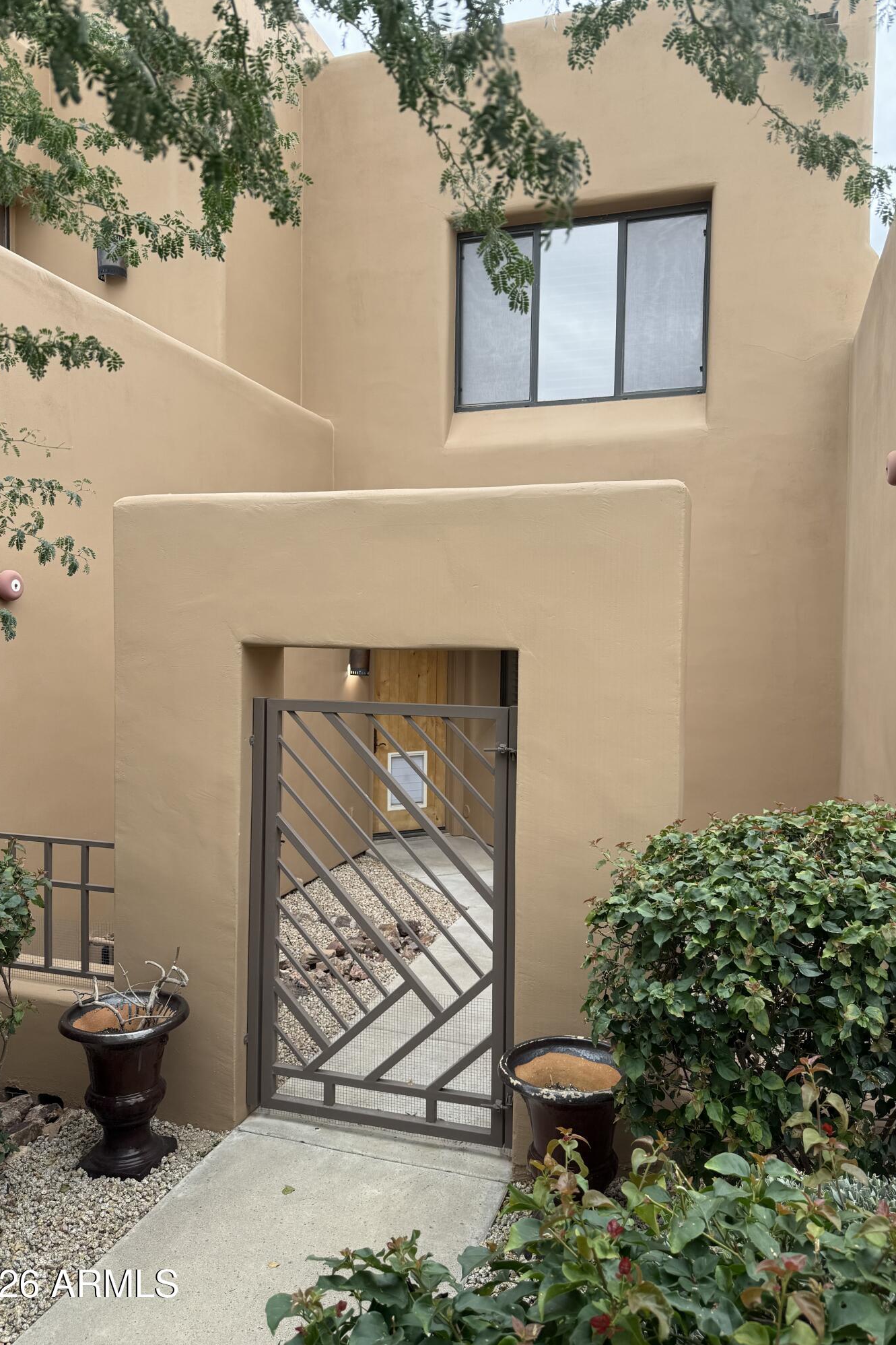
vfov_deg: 71.5
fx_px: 933
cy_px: 672
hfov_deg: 51.3
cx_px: 457
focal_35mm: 25
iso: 64
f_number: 1.78
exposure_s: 1/265
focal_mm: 6.76
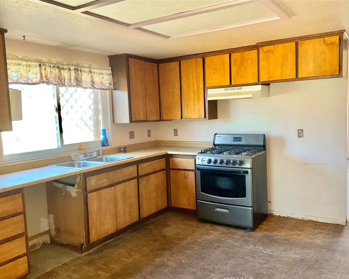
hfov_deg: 57.1
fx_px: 320
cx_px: 185
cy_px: 143
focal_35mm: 31
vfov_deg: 47.1
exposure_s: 1/60
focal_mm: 3
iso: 200
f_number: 1.8
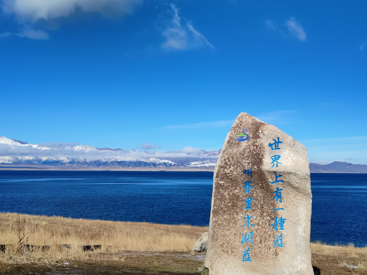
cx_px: 184
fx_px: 254
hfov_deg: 71.6
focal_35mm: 24
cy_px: 138
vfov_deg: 56.8
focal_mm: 5.26
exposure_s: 1/1180
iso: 50
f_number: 1.65
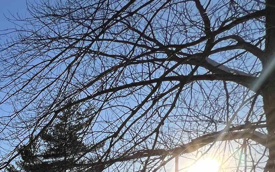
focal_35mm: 41
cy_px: 265
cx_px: -131
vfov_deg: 23.9
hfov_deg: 29.8
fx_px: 307
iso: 32
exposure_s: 1/1876
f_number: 1.8
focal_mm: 1.57
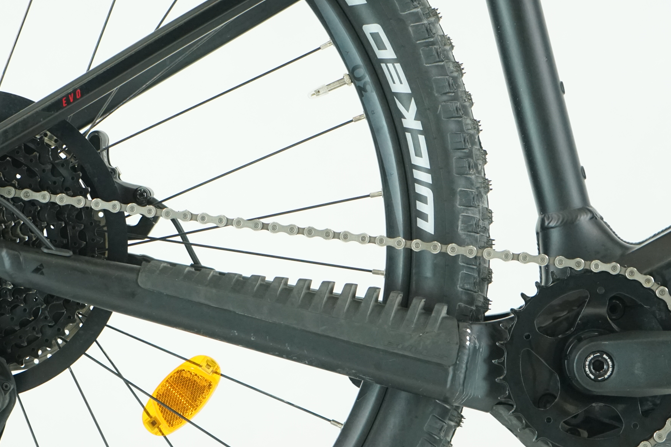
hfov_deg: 17.2
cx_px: 319
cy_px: 210
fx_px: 2218
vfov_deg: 11.5
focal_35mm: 119
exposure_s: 1/200
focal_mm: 70
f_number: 5.6
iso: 2500
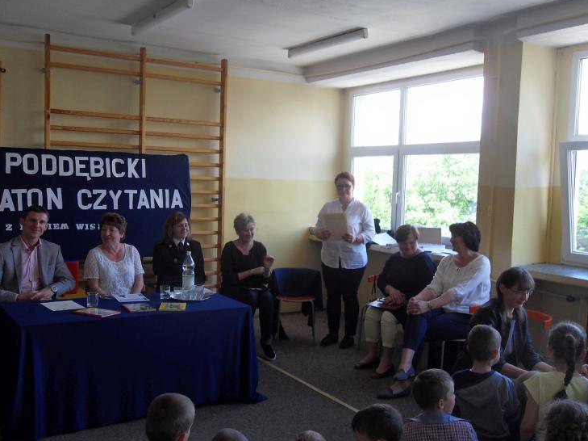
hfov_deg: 51.4
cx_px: 301
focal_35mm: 36
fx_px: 611
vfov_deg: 39.6
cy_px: 217
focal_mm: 6.3
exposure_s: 1/45
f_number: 3.5
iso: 80
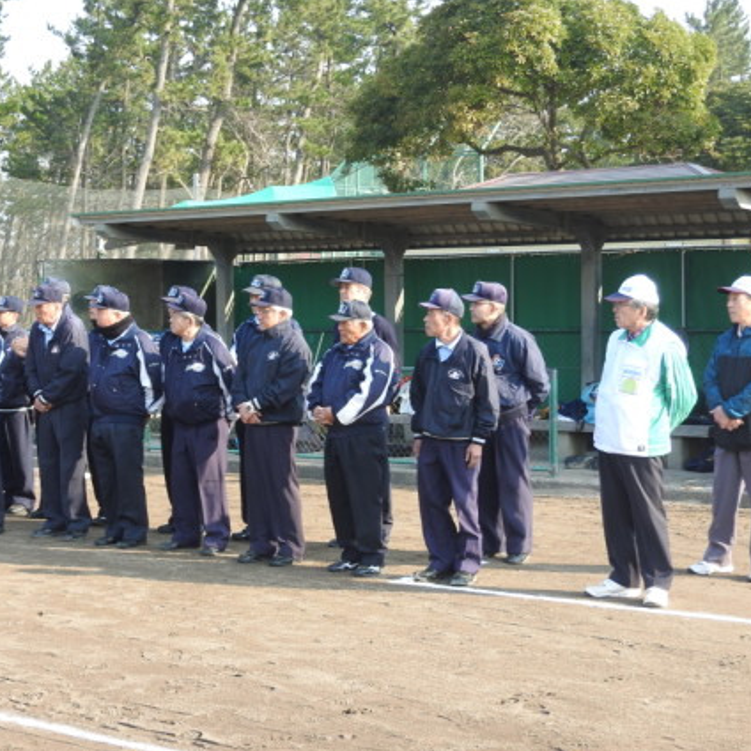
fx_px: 1841
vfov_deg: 23.1
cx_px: 243
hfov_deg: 22.9
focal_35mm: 75
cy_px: 397
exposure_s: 1/125
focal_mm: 10.7
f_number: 4.2
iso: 100
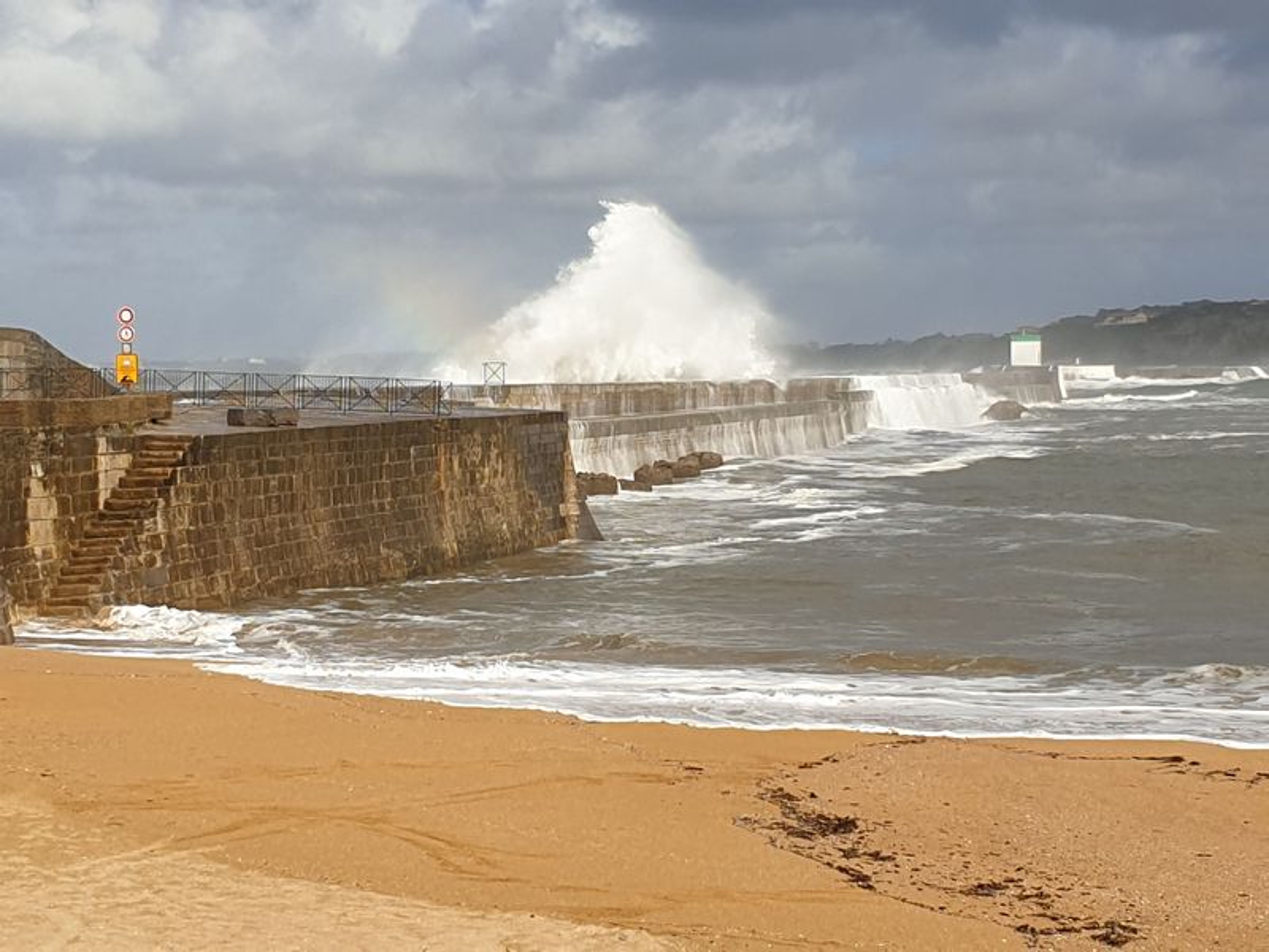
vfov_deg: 53.1
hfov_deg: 67.3
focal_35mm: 26
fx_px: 953
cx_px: 634
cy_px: 476
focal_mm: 4.3
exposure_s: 1/2421
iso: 50
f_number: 2.4
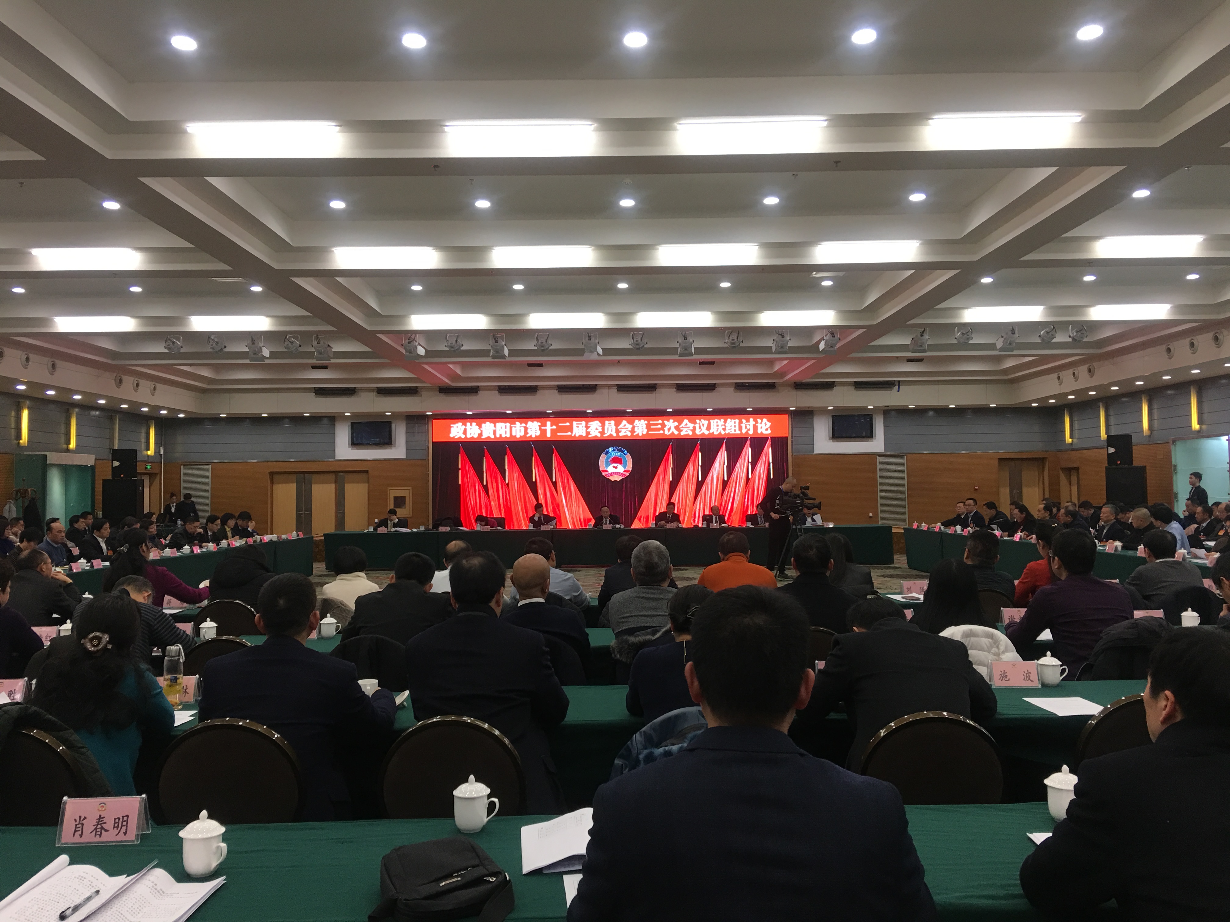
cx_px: 615
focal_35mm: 29
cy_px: 461
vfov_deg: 48.2
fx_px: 1030
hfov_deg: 61.7
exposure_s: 1/33
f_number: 2.2
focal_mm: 4.15
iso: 40
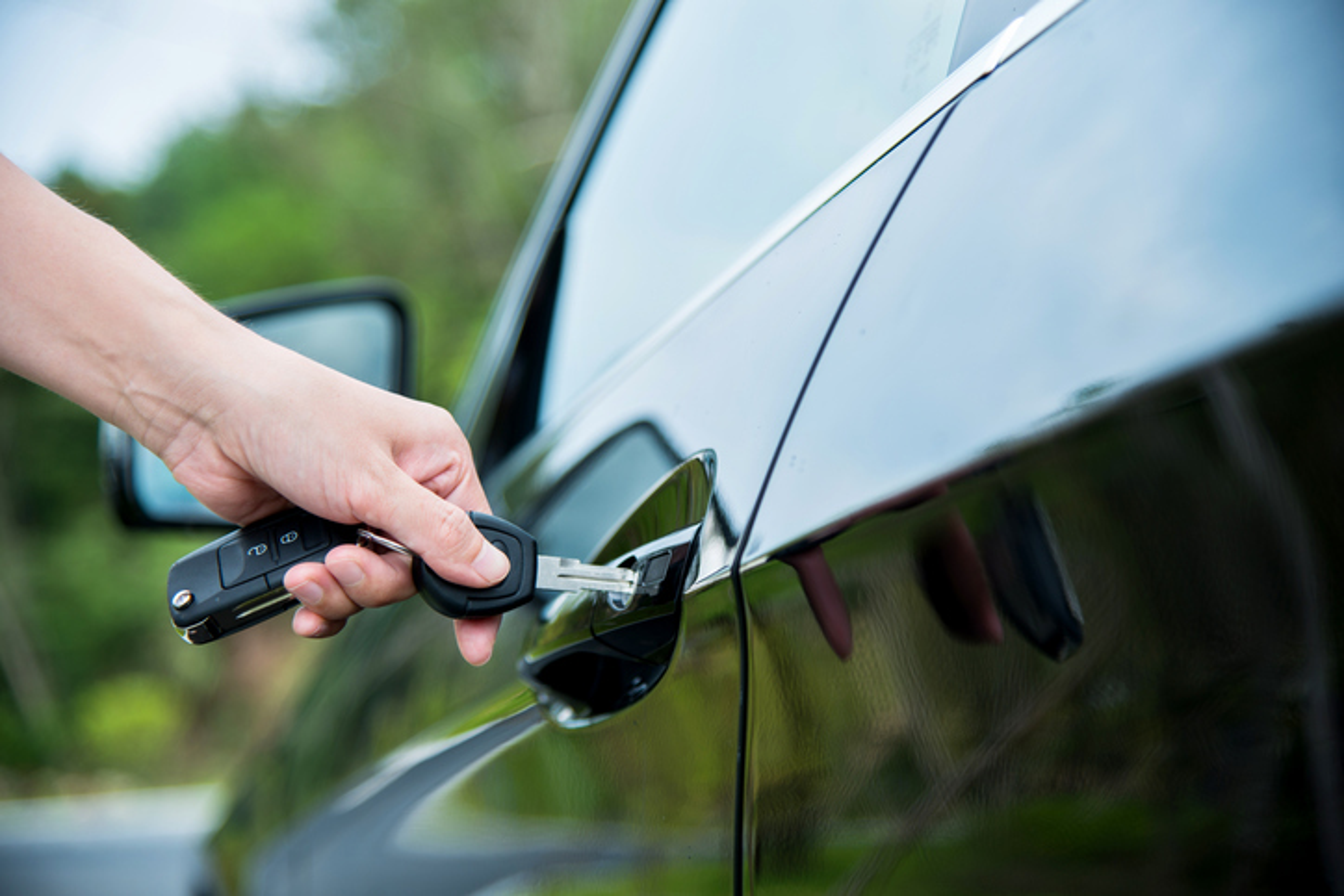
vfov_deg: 18.2
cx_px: 672
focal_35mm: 75
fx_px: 2800
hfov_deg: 27.0
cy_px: 448
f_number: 4
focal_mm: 75
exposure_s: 1/160
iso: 100
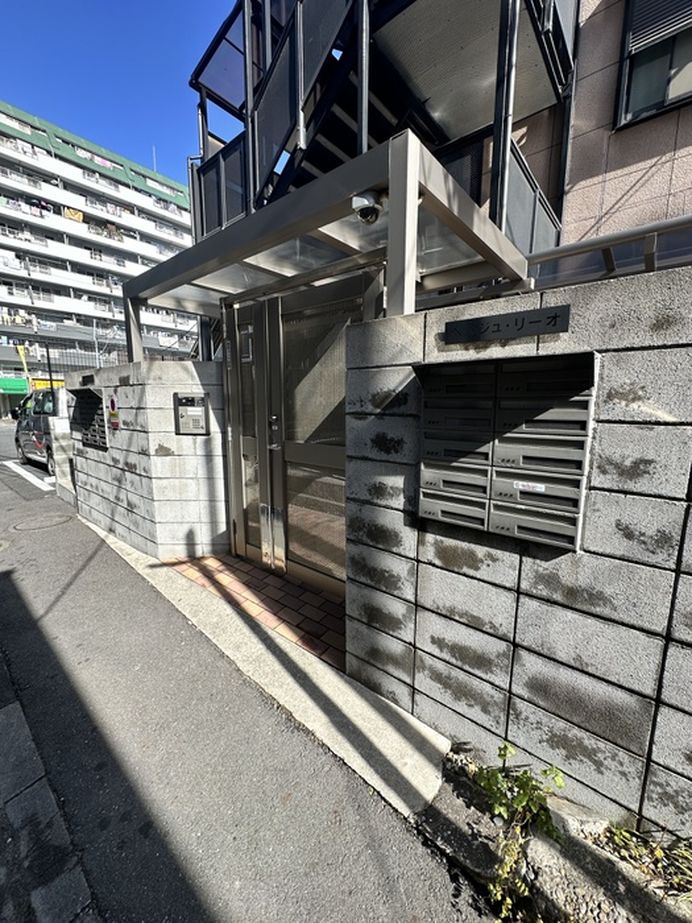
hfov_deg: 85.7
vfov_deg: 102.1
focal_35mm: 14
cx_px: 346
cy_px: 462
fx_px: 373
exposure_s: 1/401
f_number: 2.2
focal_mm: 2.22
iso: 40
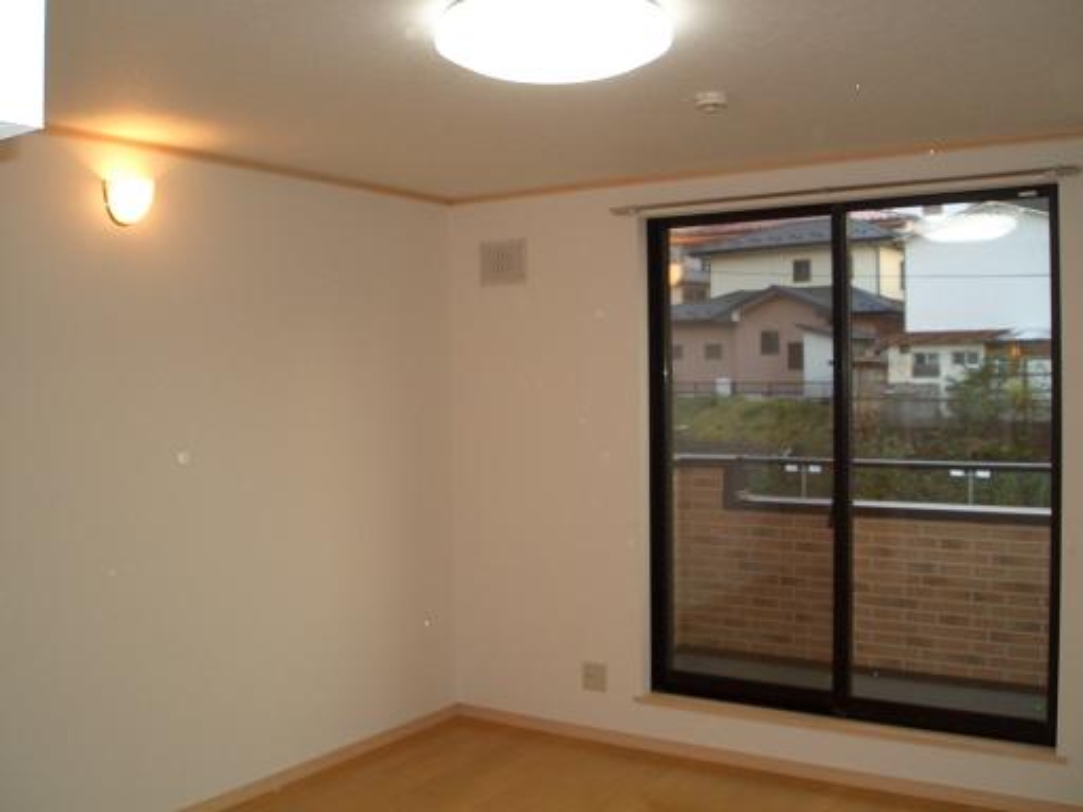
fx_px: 1126
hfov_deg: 51.4
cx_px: 542
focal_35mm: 36
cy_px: 406
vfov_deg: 39.7
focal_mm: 4.8
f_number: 4
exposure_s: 1/40
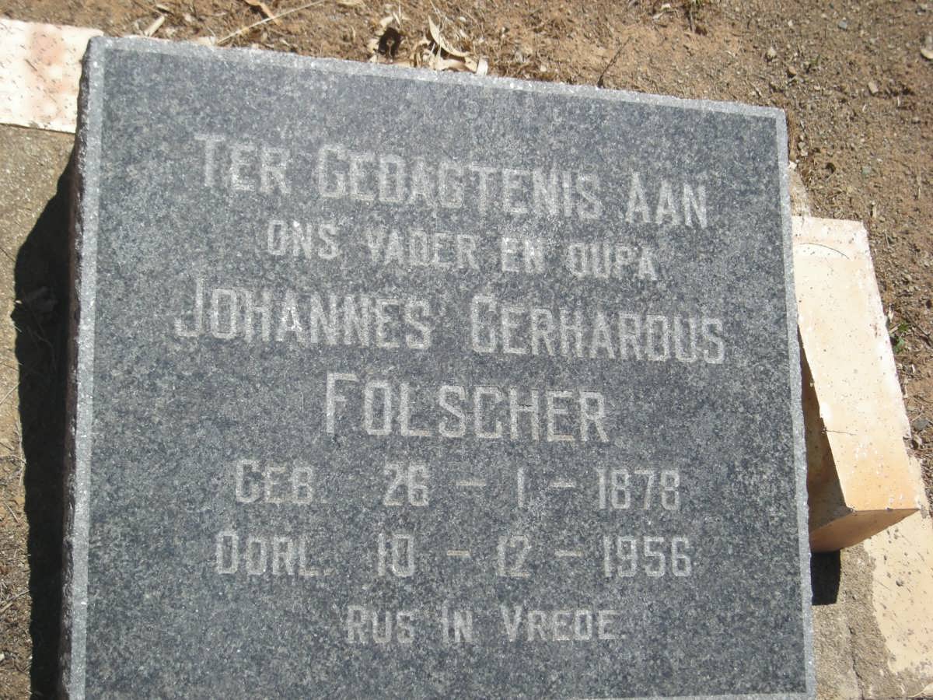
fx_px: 1455
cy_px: 350
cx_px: 466
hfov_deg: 35.5
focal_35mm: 54
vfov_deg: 27.0
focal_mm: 8.8
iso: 50
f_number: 6.7
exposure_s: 1/170
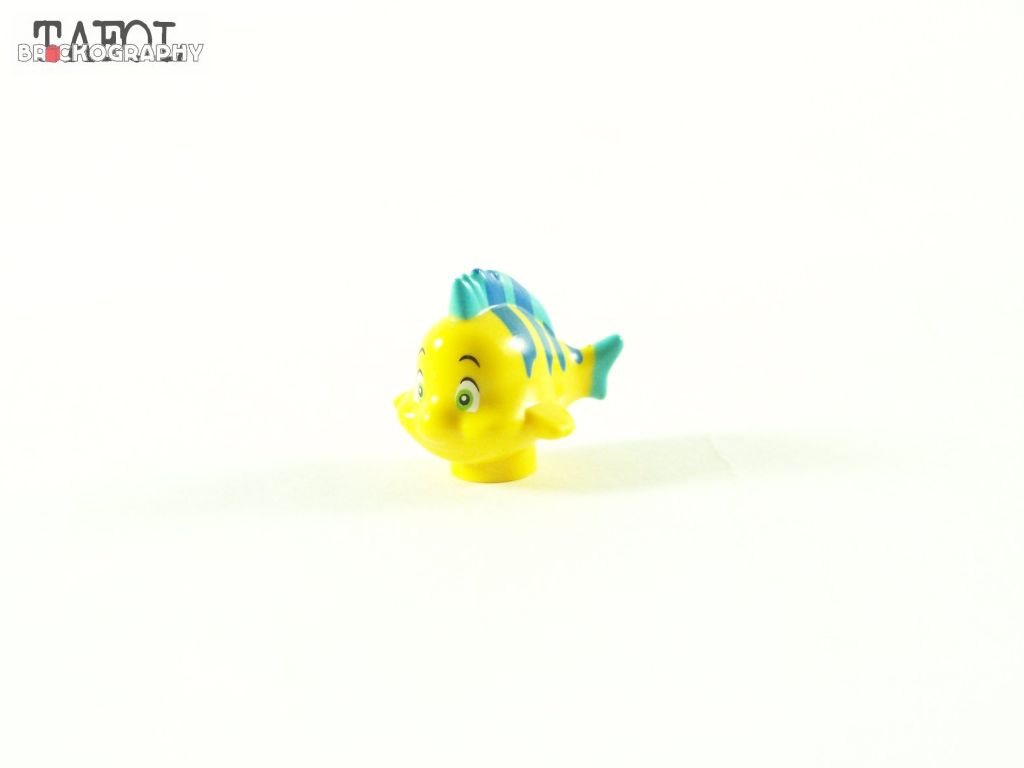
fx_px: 3106
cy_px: 384
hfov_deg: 18.7
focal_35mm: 105
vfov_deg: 14.1
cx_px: 512
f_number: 3.6
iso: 400
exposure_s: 1/60
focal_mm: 17.5
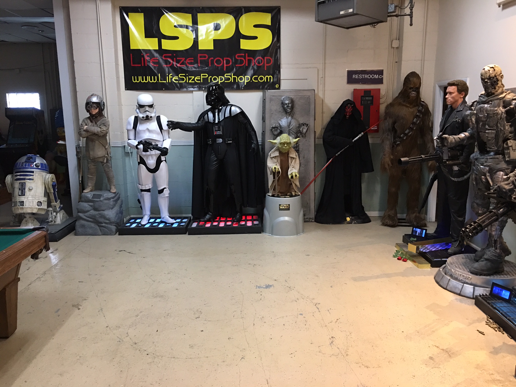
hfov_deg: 61.7
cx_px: 258
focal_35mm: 29
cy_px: 194
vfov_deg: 48.2
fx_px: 432
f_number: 2.2
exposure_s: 1/15
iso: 80
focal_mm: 4.15
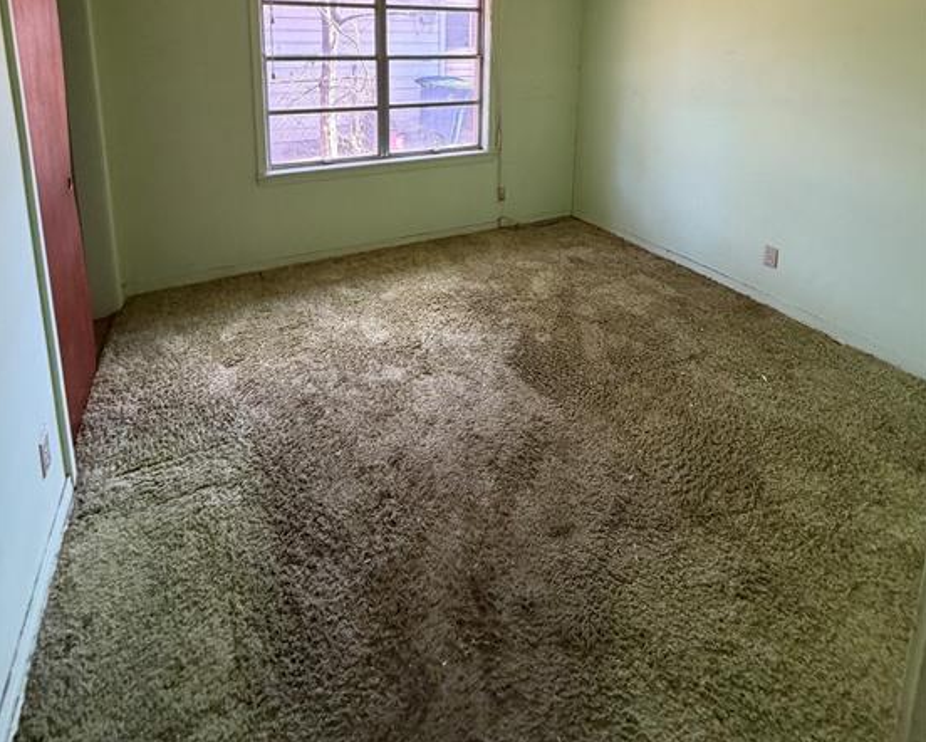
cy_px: 129
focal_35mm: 19
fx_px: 521
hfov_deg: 83.2
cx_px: 450
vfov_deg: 63.5
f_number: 2.2
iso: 320
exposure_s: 1/60
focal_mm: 2.22
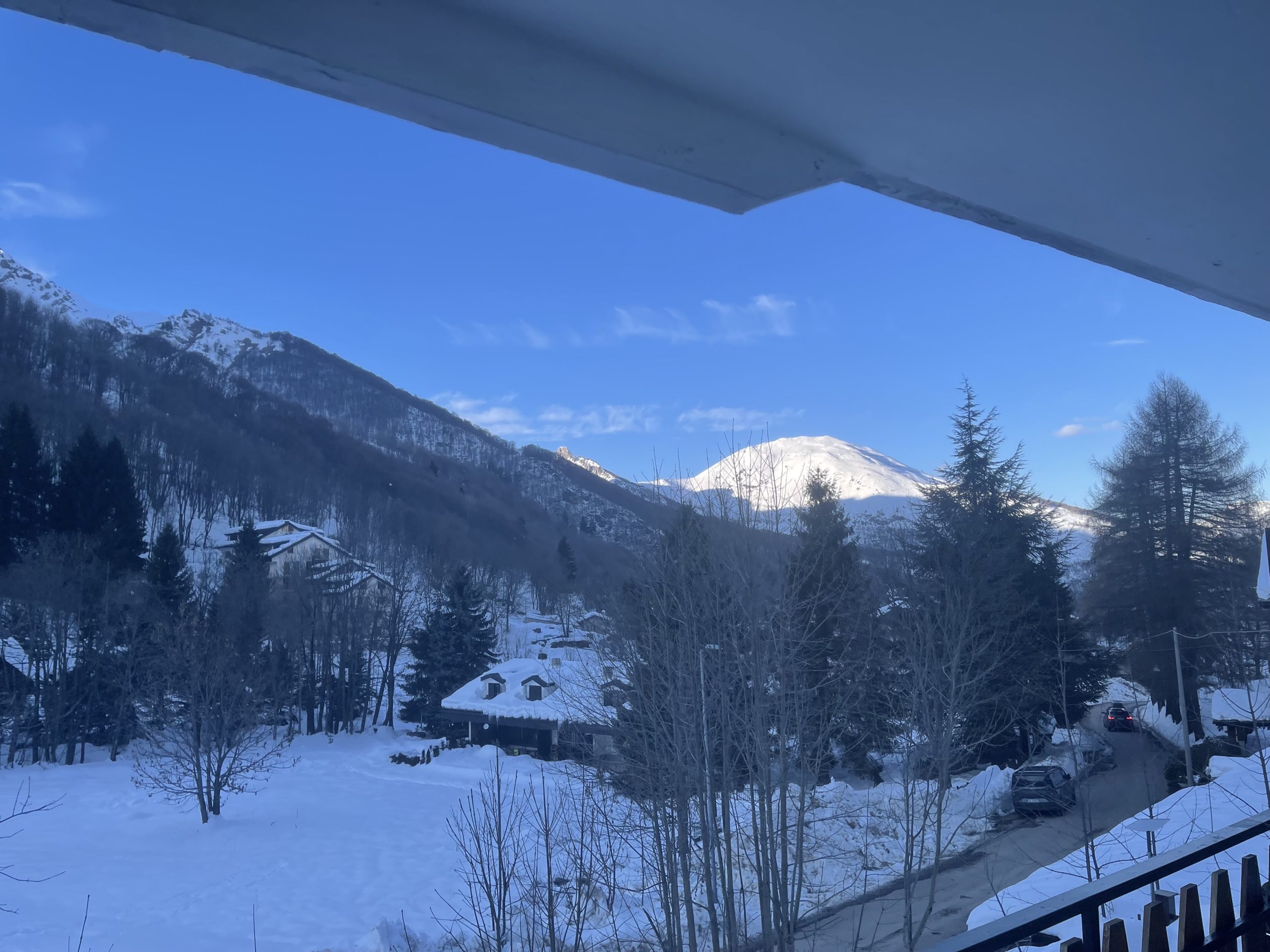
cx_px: 635
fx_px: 917
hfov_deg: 69.4
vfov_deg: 54.9
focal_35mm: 25
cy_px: 476
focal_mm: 5.1
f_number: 1.6
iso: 32
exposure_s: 1/1048
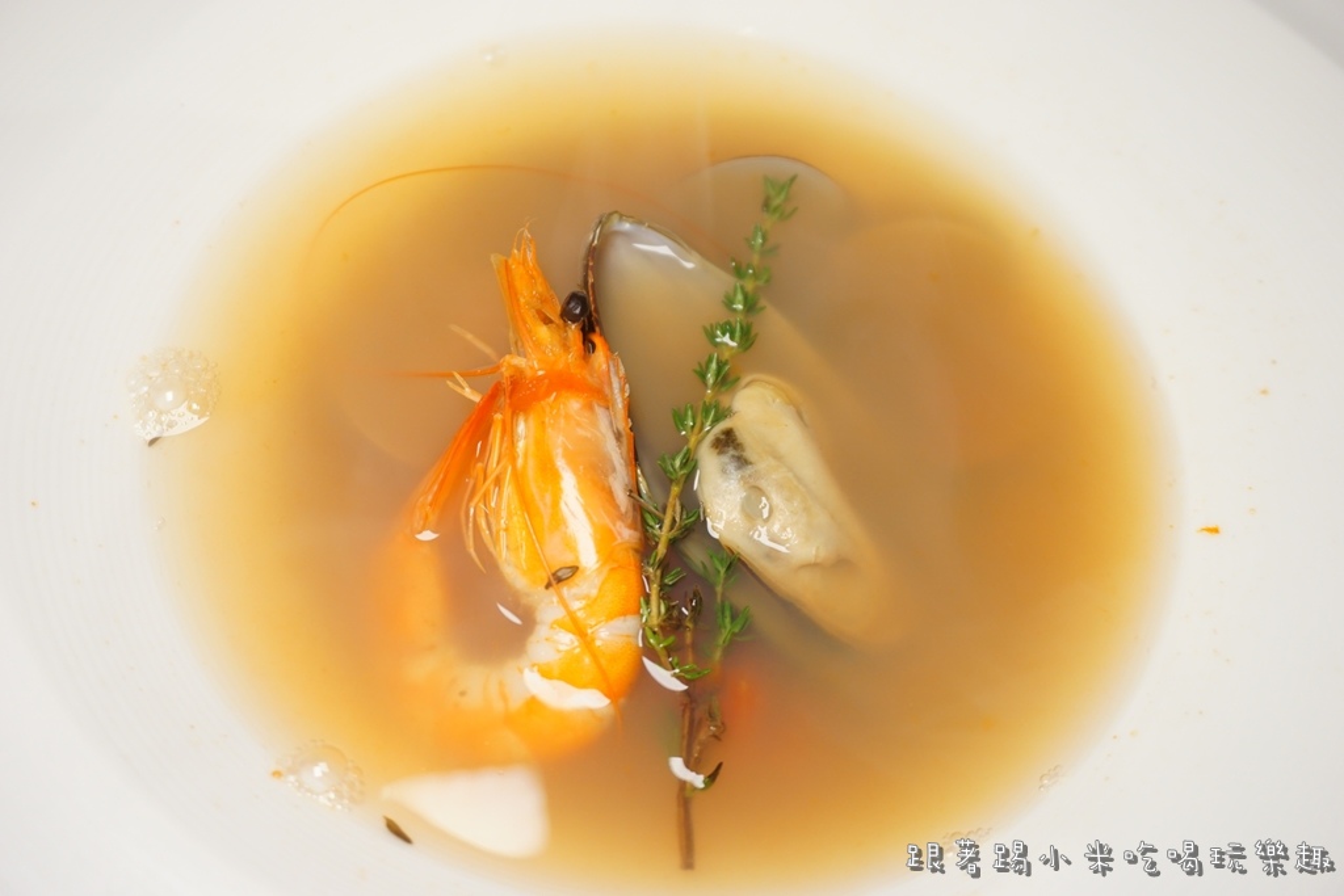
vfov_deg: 33.0
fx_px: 1512
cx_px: 672
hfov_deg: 47.9
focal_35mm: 40
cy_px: 448
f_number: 4.5
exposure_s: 1/60
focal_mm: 27
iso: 500
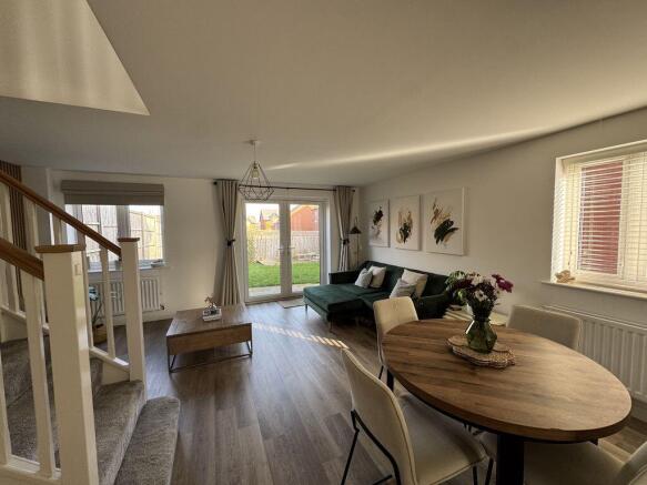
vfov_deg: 85.7
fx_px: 262
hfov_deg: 102.1
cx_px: 324
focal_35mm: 14
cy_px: 242
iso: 80
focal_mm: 2.22
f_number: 2.2
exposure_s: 1/99
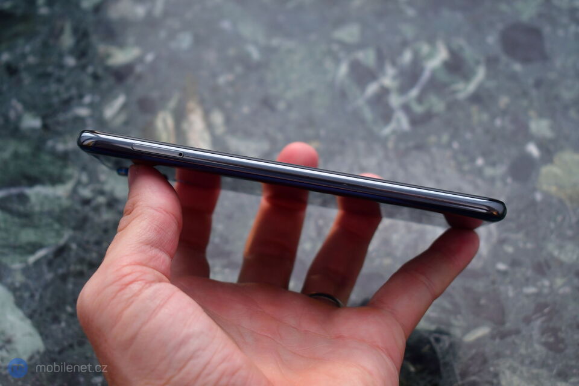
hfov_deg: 28.1
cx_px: 290
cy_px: 193
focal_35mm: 72
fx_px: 1158
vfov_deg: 18.9
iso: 400
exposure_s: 1/125
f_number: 5.6
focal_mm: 48
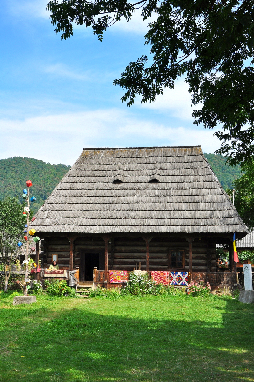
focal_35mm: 48
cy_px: 191
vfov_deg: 41.2
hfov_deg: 28.0
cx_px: 127
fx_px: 509
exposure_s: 1/200
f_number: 13
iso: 400
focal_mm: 32
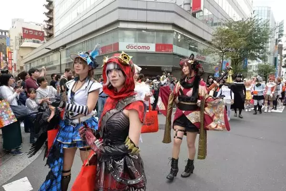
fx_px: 167
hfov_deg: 81.2
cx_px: 143
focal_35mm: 21
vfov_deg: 59.5
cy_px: 96
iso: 800
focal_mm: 21
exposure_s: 1/320
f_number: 7.1
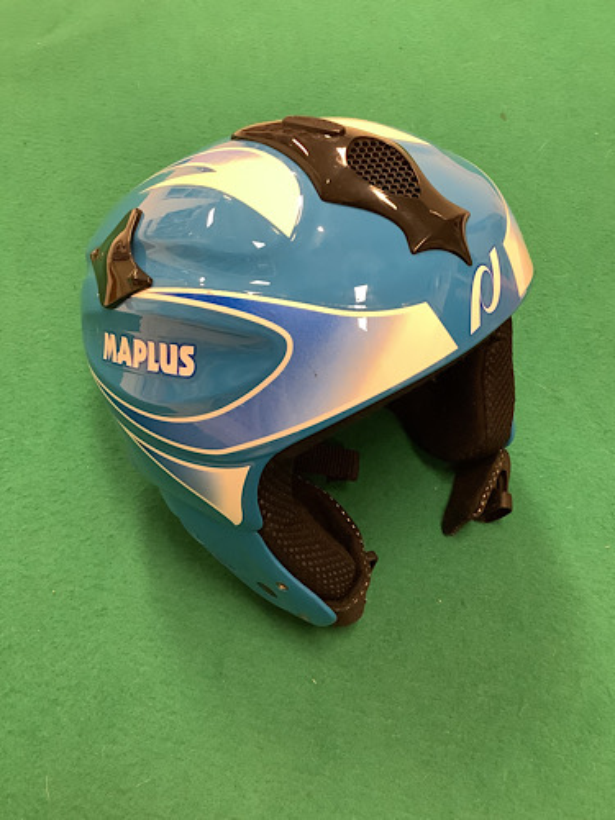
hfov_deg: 45.4
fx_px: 734
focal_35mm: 31
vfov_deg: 58.4
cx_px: 308
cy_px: 410
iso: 320
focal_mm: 3.3
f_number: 2.4
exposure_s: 1/50
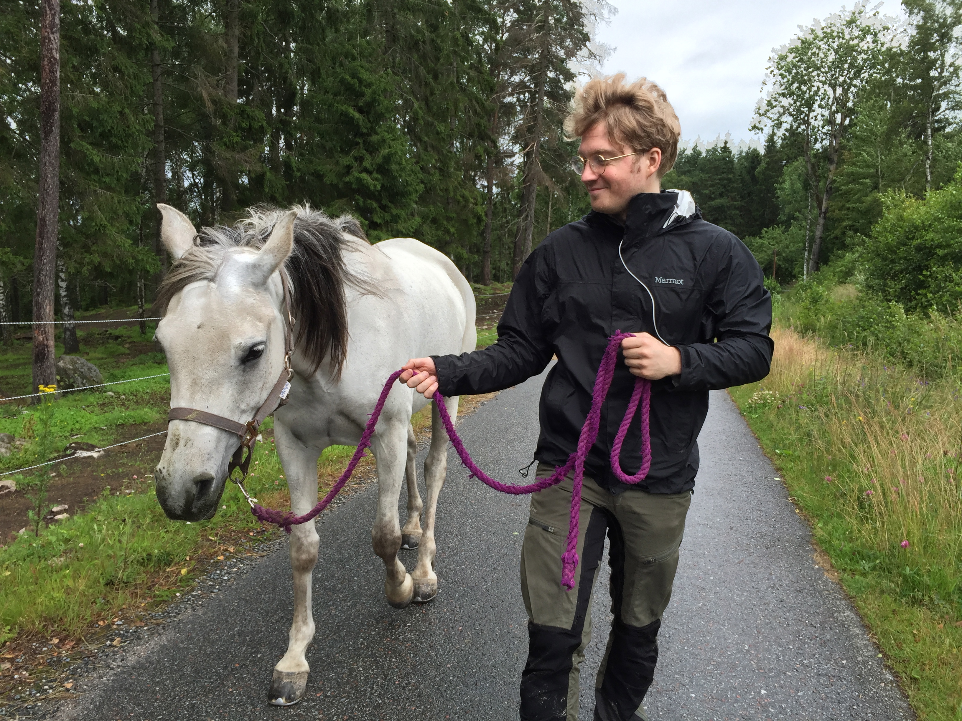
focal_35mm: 29
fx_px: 806
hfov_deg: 61.7
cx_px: 481
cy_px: 360
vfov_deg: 48.2
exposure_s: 1/659
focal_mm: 4.15
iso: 32
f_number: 2.2
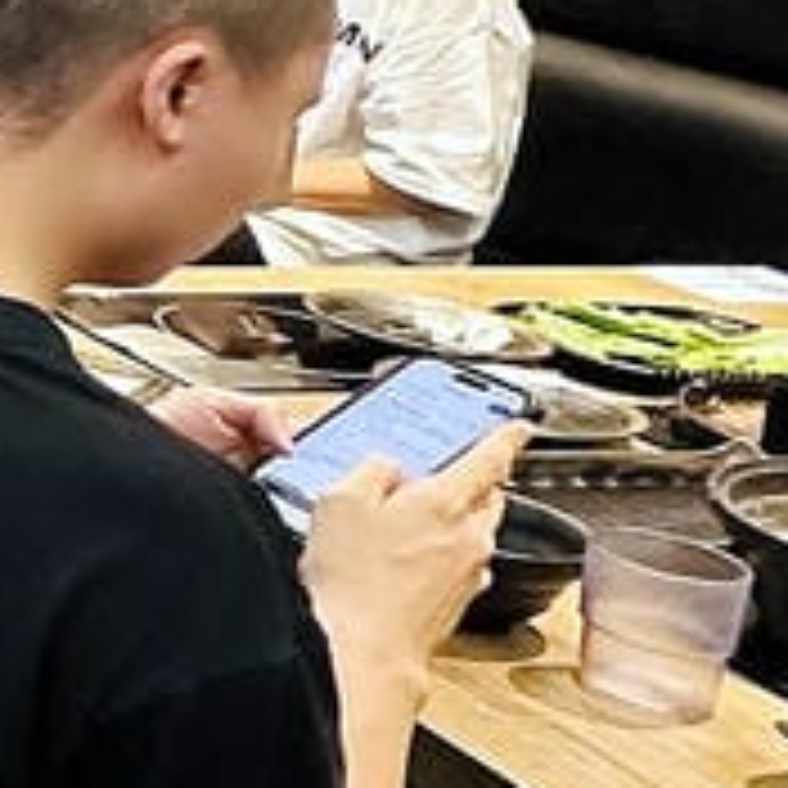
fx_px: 2189
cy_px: -90
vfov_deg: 19.5
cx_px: -1400
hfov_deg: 12.4
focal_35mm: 85
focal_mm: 2.22
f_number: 2.2
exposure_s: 1/60
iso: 400
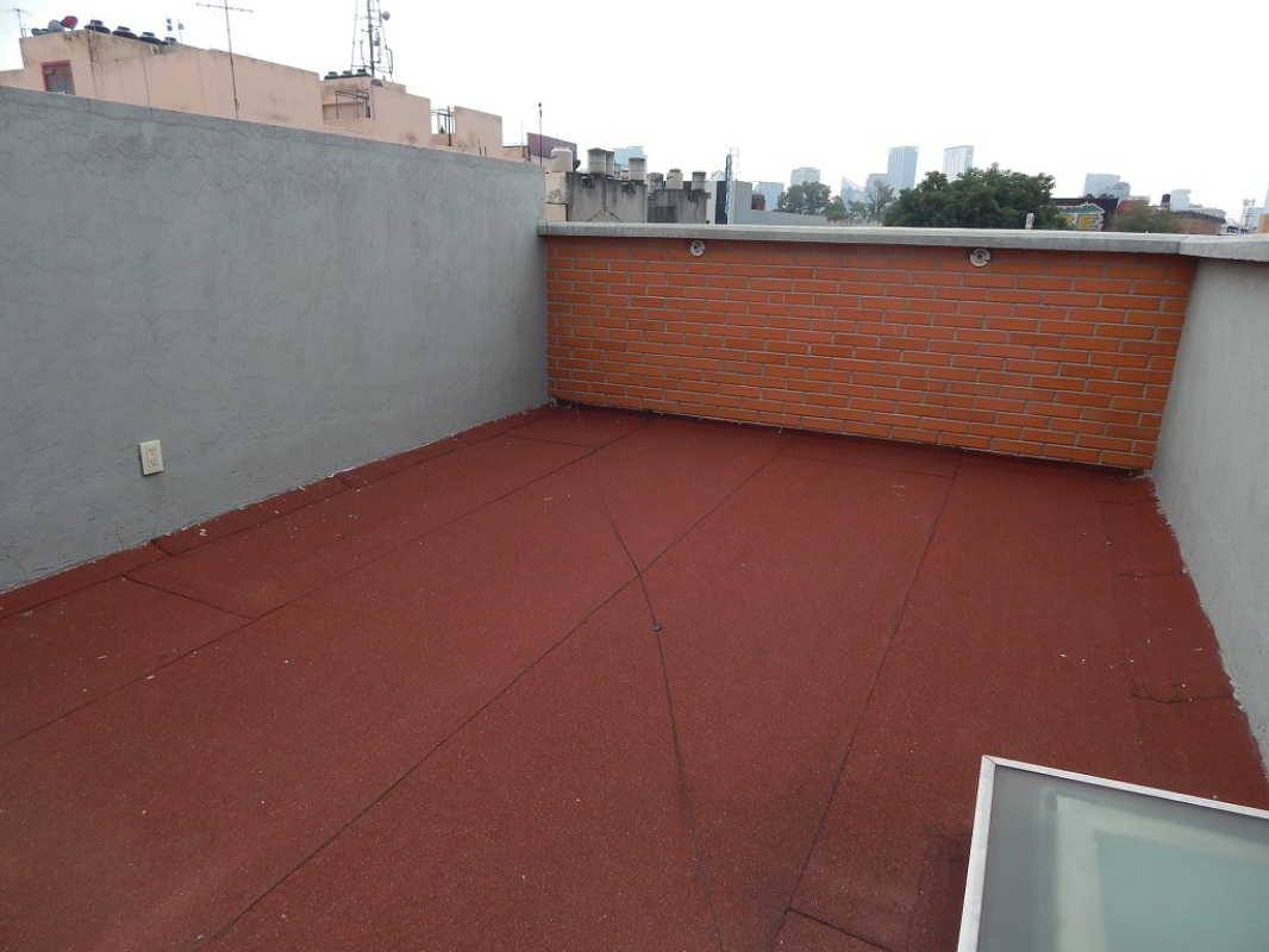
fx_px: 843
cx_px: 634
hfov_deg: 73.9
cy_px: 476
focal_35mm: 23
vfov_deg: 58.9
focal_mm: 4
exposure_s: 1/1000
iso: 125
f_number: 3
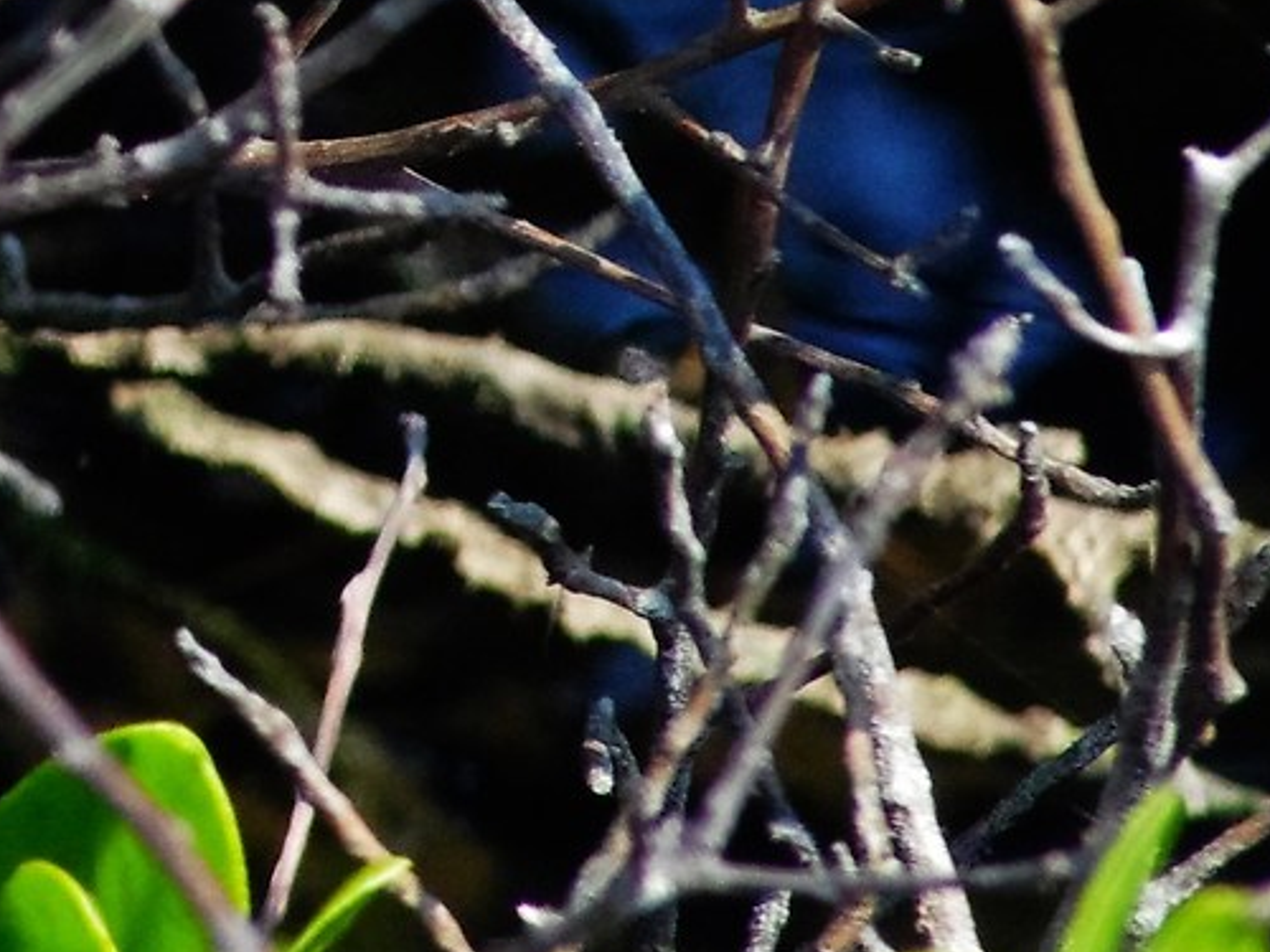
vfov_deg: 0.4
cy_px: -805
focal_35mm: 3874
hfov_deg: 0.5
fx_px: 142130
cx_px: -569
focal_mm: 560
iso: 3200
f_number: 9
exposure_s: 1/800
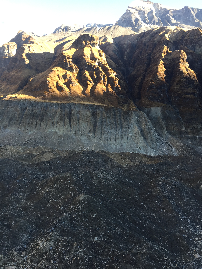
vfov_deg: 61.7
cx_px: 101
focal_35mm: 29
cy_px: 134
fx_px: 226
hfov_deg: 48.2
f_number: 2.2
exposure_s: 1/140
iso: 32
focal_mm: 4.15
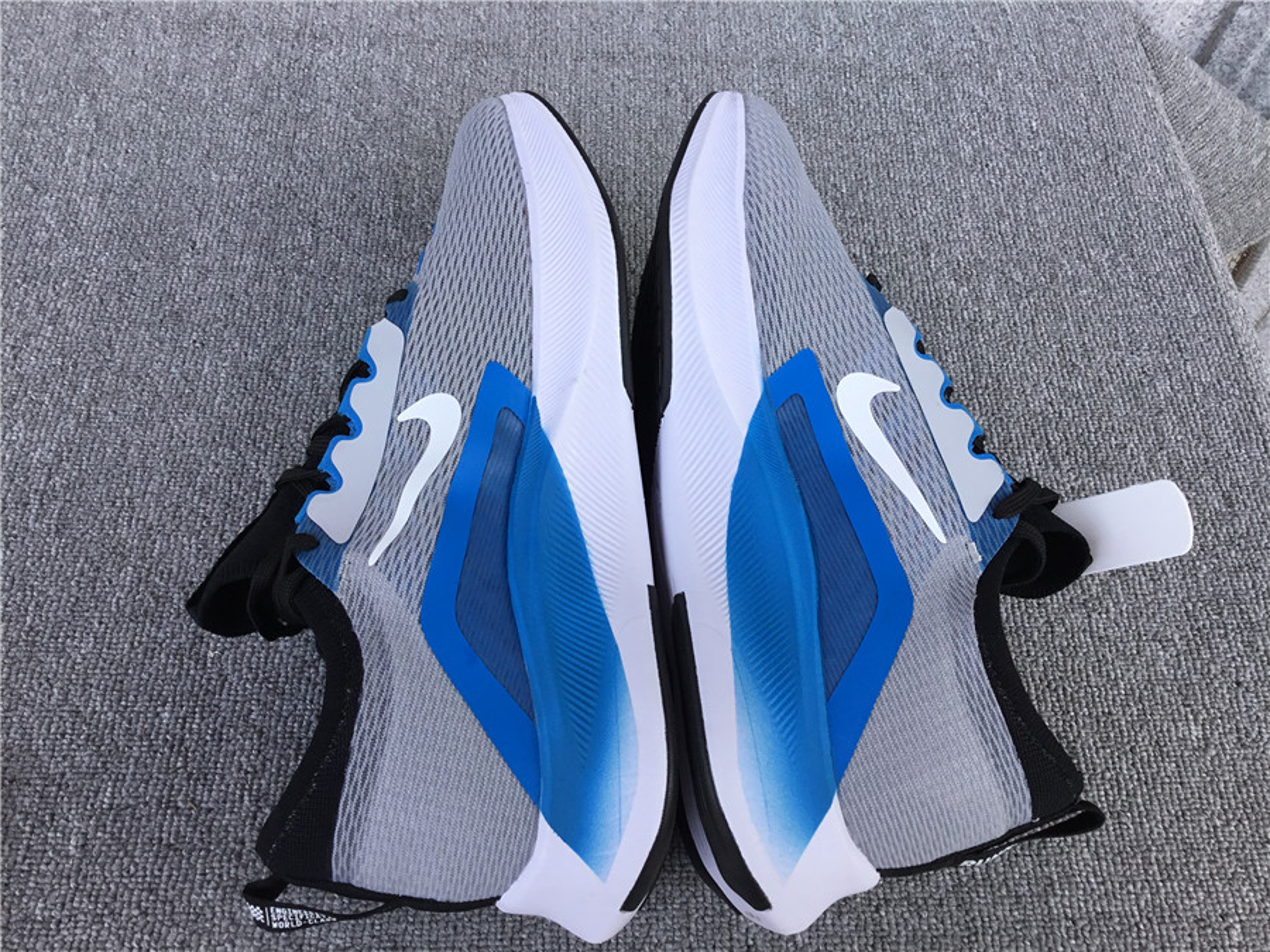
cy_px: 476
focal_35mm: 31
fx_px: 1137
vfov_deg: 45.4
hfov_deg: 58.4
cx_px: 635
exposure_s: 1/200
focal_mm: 3.3
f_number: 2.4
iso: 25
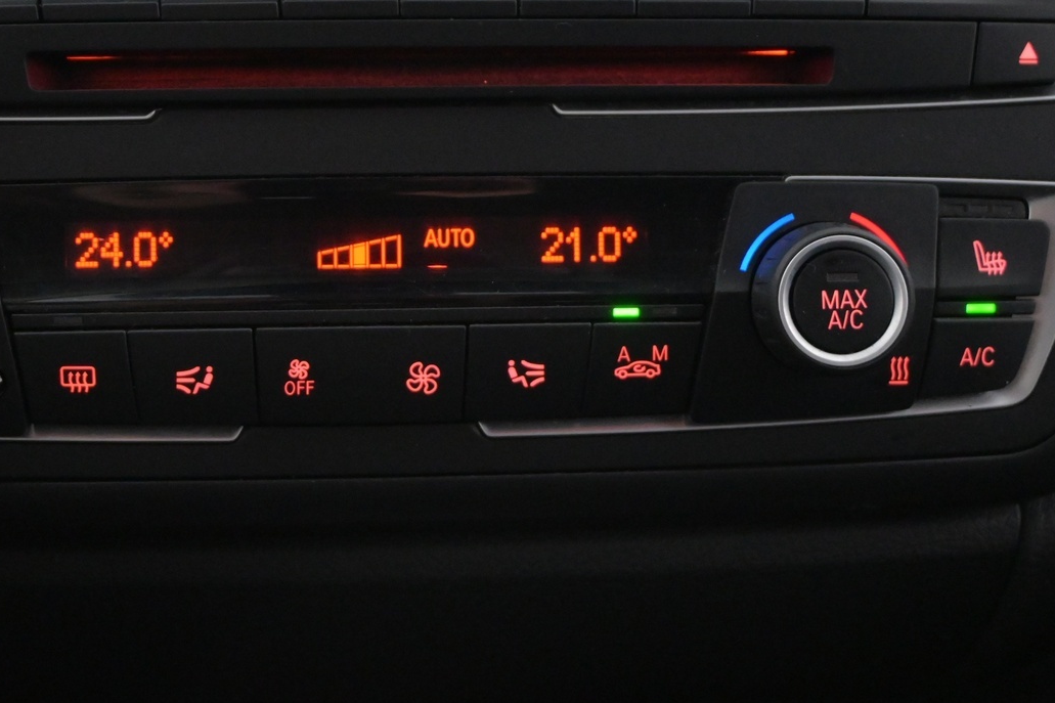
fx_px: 1934
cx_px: 377
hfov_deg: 30.4
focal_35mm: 66
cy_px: 184
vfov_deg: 20.5
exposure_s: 1/50
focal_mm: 28
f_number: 4.5
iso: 5000
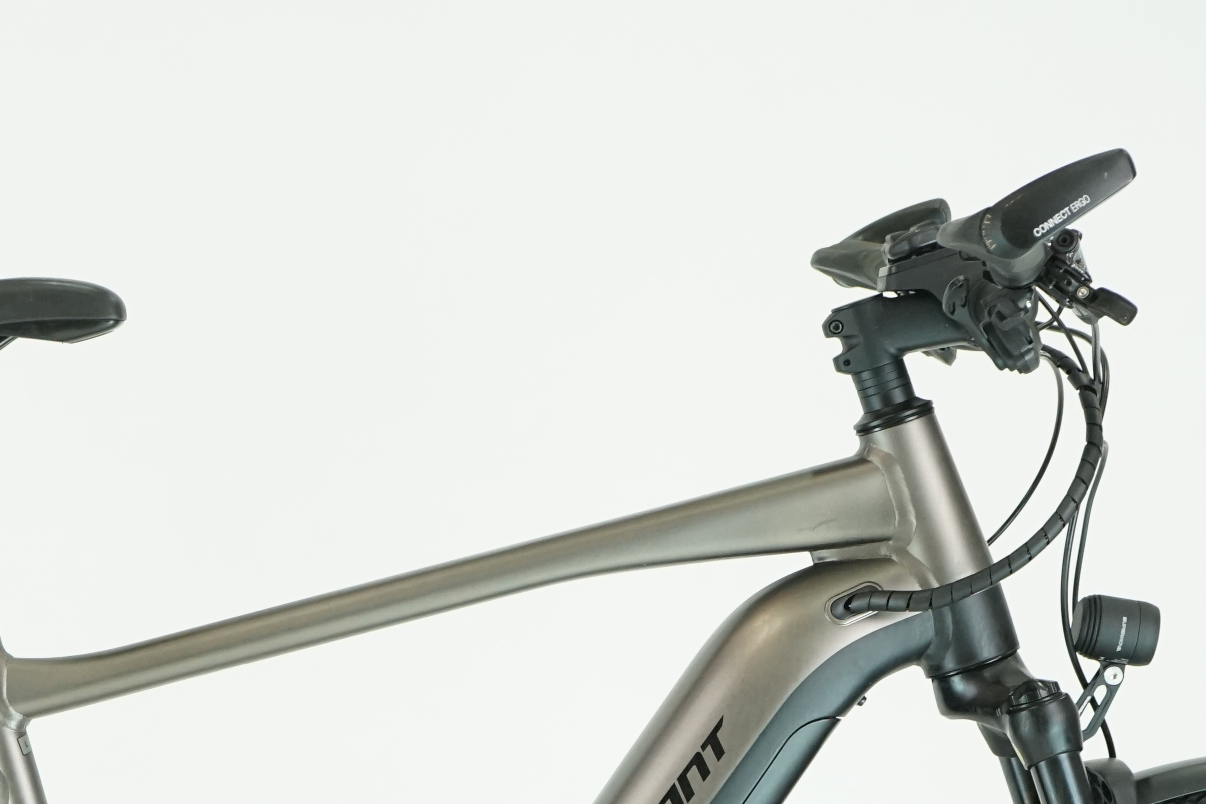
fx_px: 4890
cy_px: 894
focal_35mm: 146
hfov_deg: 14.0
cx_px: 358
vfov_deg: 9.3
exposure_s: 1/200
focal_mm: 58
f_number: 5
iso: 1600
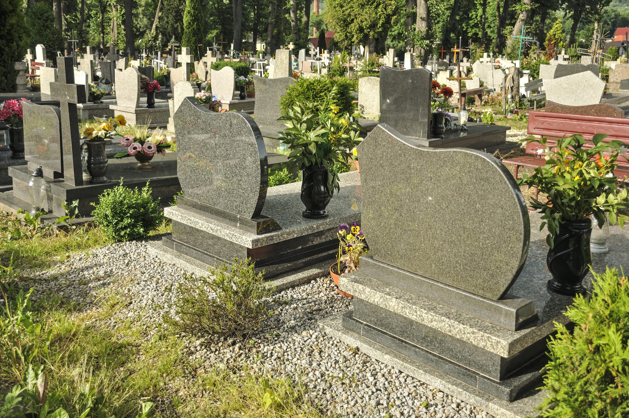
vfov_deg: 36.8
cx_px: 314
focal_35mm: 36
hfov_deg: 53.2
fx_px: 628
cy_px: 209
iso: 200
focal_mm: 24
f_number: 4
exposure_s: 1/320
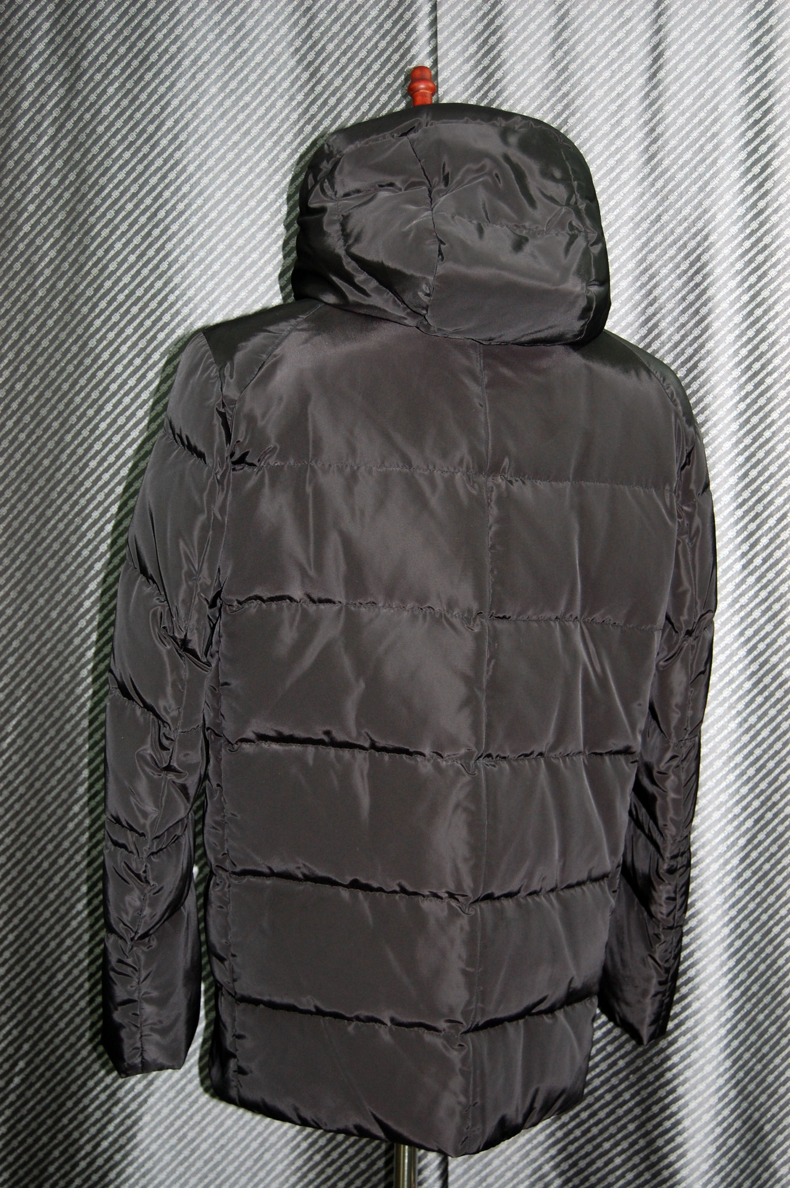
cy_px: 594
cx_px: 395
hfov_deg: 28.0
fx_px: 1583
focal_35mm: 48
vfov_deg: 41.1
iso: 400
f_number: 4.5
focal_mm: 32
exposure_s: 1/60
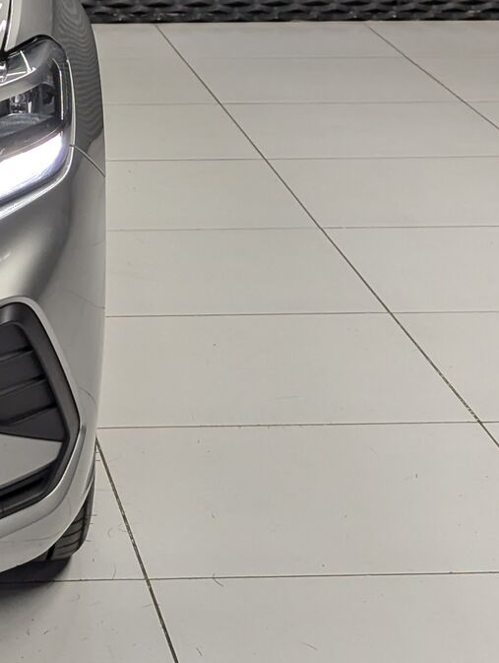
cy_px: -67
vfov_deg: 14.1
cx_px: -60
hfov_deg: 10.7
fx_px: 2626
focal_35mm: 137
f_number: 1.85
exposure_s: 1/252
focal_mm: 6.81
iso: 54
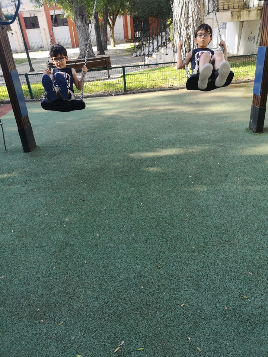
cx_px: 134
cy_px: 178
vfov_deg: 65.3
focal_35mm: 27
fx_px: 279
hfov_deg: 51.4
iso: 50
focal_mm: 3.95
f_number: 1.8
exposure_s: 1/200
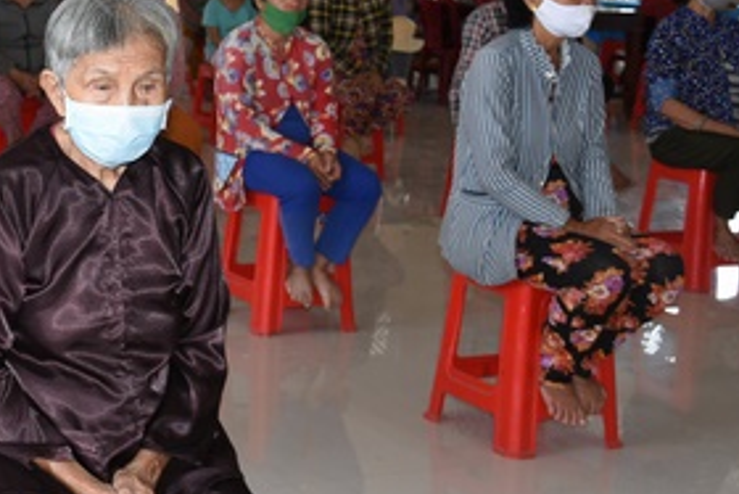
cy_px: 61
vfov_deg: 18.7
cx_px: -95
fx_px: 1479
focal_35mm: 72
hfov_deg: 25.7
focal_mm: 31
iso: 250
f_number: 5.6
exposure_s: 1/80
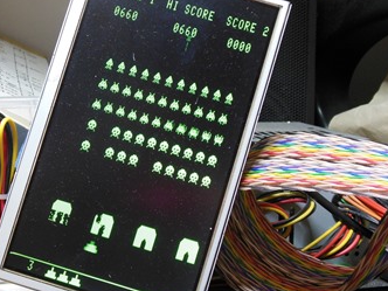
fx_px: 650
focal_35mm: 58
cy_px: 143
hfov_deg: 33.0
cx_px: 139
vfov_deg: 25.2
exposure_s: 1/15
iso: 400
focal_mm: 7.7
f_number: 3.8
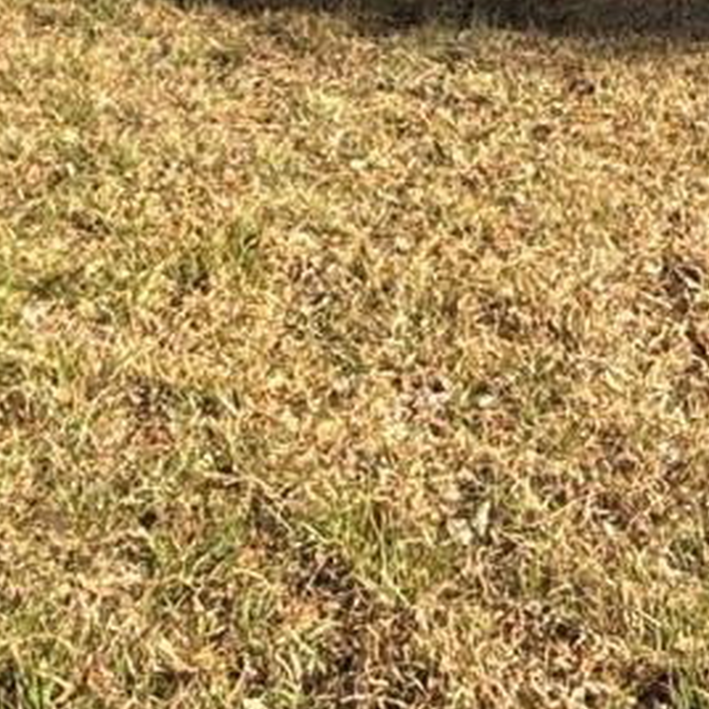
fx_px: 1715
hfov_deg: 22.9
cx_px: 606
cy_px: -450
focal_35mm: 74
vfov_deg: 19.4
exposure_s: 1/709
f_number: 2.2
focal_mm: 2.22
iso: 64
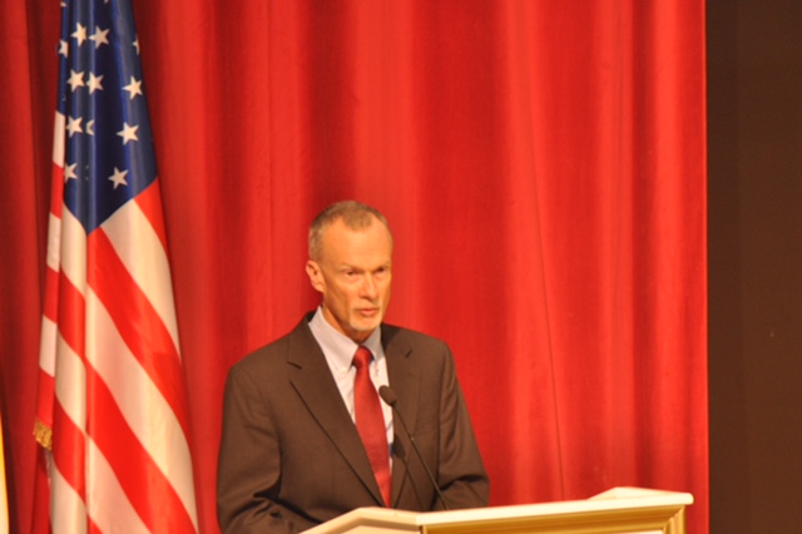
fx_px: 6680
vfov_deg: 4.6
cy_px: 267
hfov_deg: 6.9
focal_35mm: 300
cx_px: 401
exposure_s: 1/8
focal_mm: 200
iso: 800
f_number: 16
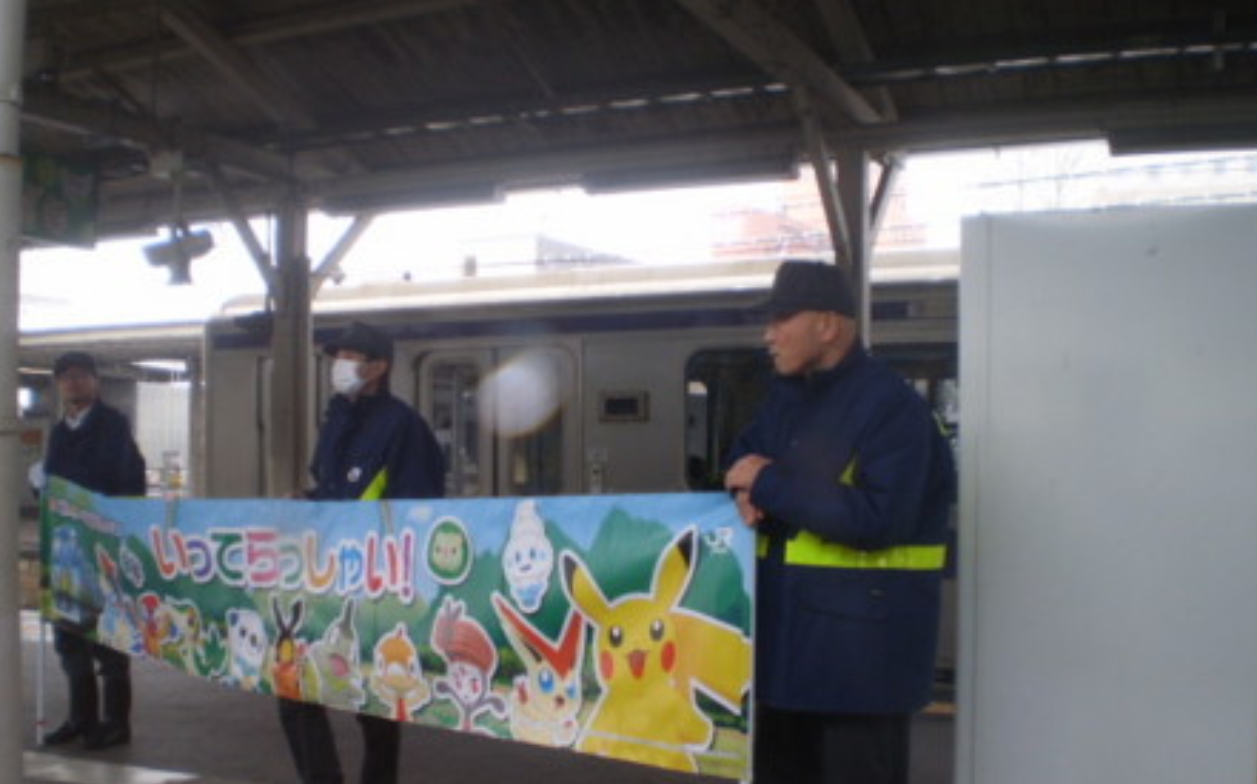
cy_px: 473
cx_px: 619
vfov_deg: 32.6
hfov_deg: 50.4
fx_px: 1335
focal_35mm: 39
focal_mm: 6.3
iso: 64
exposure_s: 1/100
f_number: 3.1
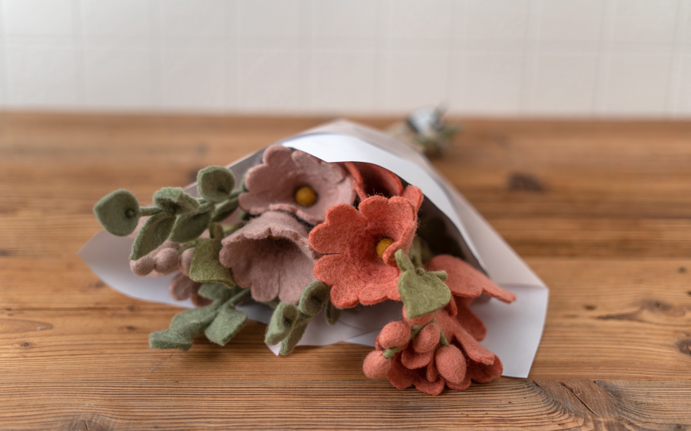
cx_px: 345
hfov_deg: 38.9
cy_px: 214
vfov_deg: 24.9
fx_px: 979
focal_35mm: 52
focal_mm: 50
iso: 200
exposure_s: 1/320
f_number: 2
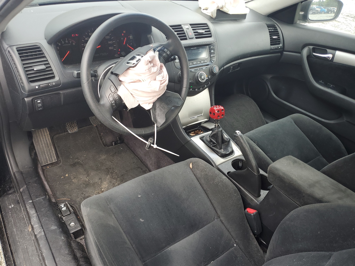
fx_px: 267
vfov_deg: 53.1
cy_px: 133
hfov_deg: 67.3
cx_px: 178
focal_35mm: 26
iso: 50
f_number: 1.5
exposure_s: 1/200
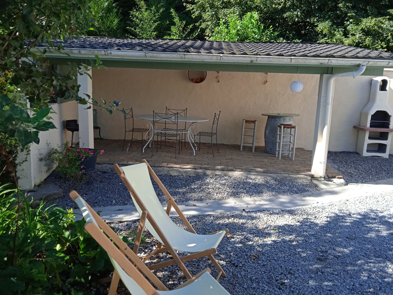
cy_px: 148
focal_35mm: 28
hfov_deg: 63.4
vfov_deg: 49.7
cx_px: 196
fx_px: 318
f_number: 2.2
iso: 100
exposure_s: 1/296
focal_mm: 3.43
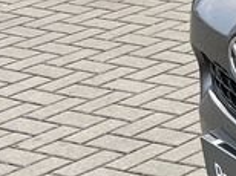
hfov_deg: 8.8
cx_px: 768
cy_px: -8
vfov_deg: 8.5
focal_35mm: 173
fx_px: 1178
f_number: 1.6
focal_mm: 5.1
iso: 50
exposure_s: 1/532
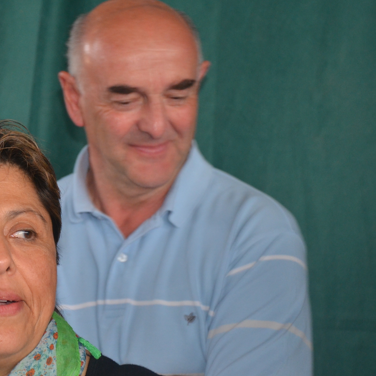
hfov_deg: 11.6
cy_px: 189
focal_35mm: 150
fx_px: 1843
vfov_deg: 11.6
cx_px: 22
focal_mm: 62
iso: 1000
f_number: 5.3
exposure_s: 1/60
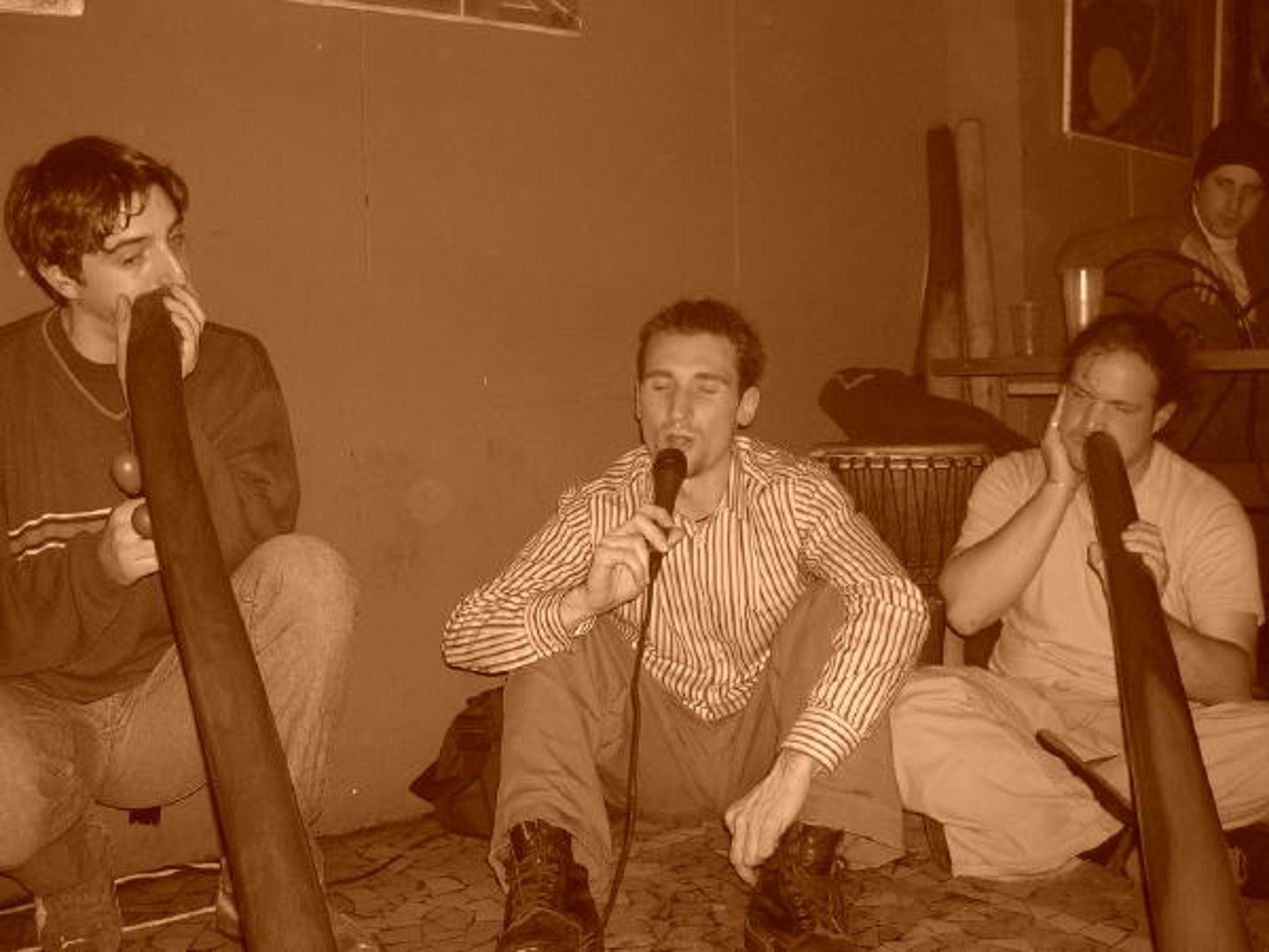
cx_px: 634
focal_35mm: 38
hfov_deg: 49.0
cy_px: 476
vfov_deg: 37.7
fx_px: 1393
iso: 91
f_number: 2.8
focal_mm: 5.8
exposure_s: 1/60.1
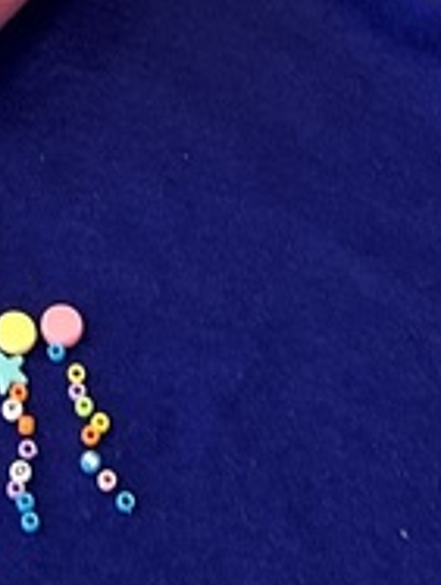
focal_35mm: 142
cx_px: -103
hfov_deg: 10.3
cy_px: -375
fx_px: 2404
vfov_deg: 12.9
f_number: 1.5
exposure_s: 1/60
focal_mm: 5.7
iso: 125
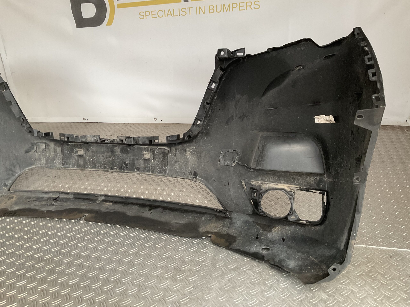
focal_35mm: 29
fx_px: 343
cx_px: 205
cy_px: 154
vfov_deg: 48.2
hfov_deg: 61.7
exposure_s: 1/50
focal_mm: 3
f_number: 1.8
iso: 64
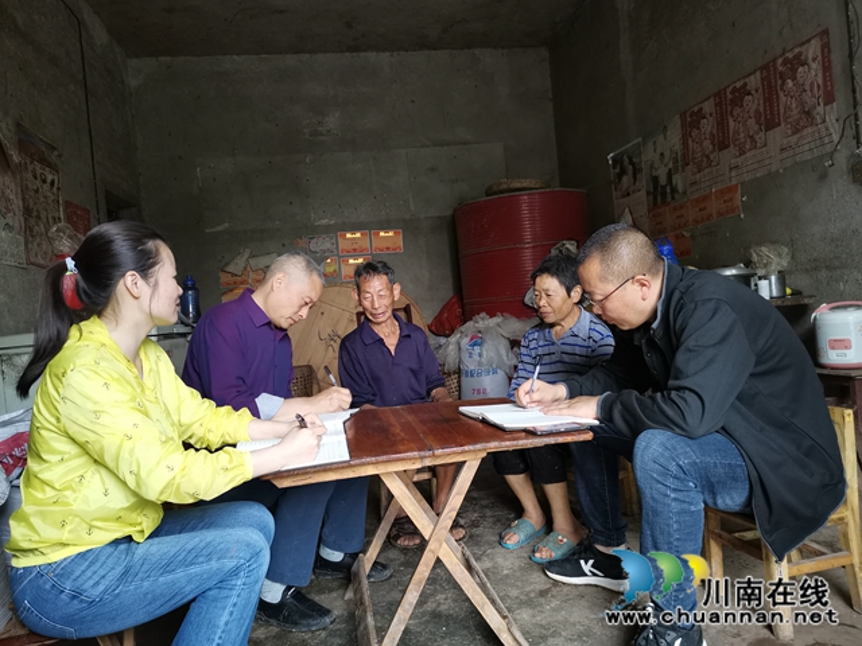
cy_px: 323
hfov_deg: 67.3
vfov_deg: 53.1
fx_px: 647
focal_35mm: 26
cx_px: 431
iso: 500
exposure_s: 1/50
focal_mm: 4.75
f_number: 1.8
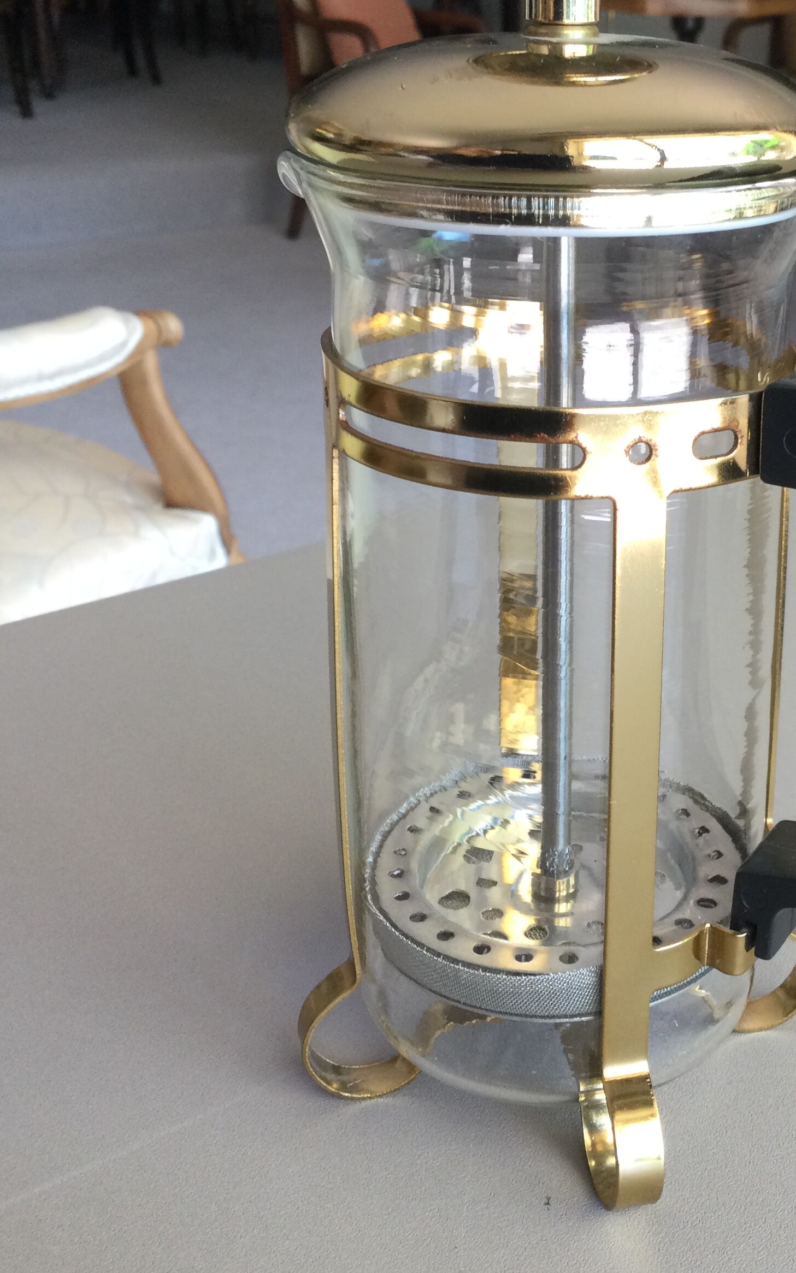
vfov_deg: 43.2
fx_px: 1597
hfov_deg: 27.5
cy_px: 490
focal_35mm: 46
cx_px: 626
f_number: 2.4
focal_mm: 3.3
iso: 32
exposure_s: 1/33
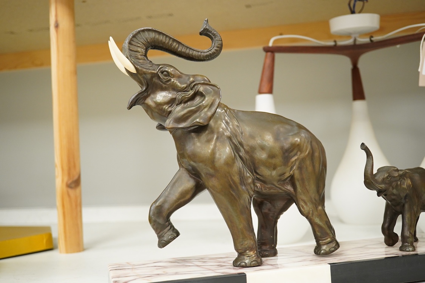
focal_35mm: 45
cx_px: 212
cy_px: 142
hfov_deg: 43.6
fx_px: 531
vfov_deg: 29.9
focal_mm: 30
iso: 2500
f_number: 6.3
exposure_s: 1/160
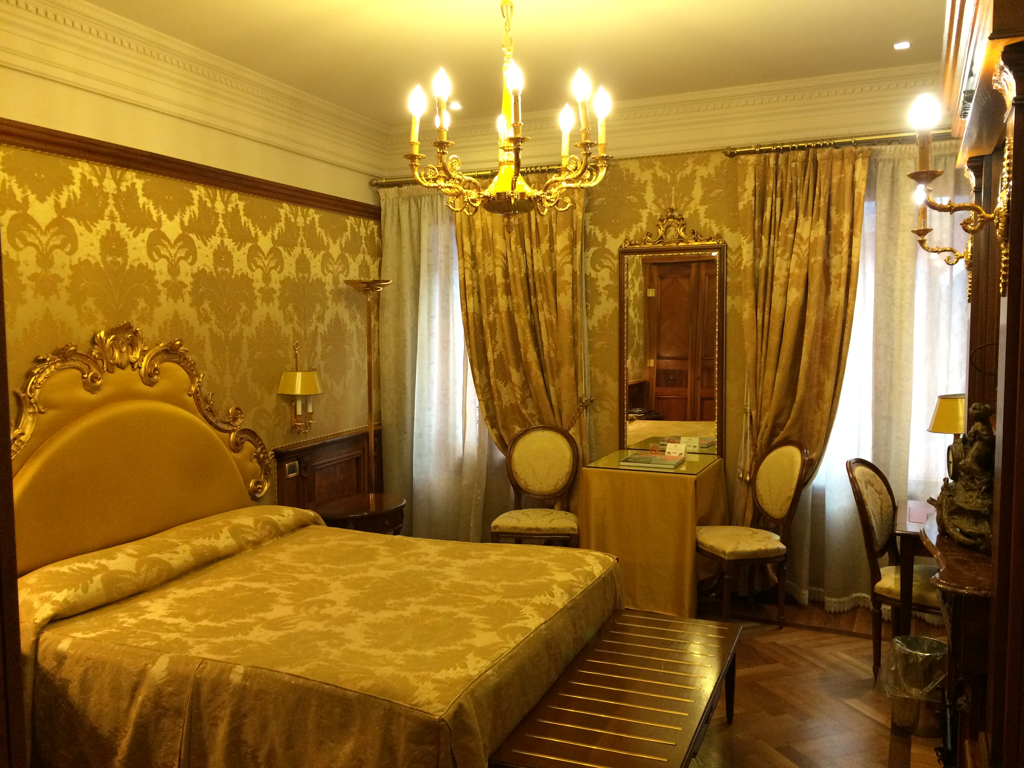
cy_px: 384
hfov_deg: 61.7
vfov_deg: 48.2
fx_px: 858
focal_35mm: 29
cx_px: 512
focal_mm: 4.15
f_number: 2.2
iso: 250
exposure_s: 1/33
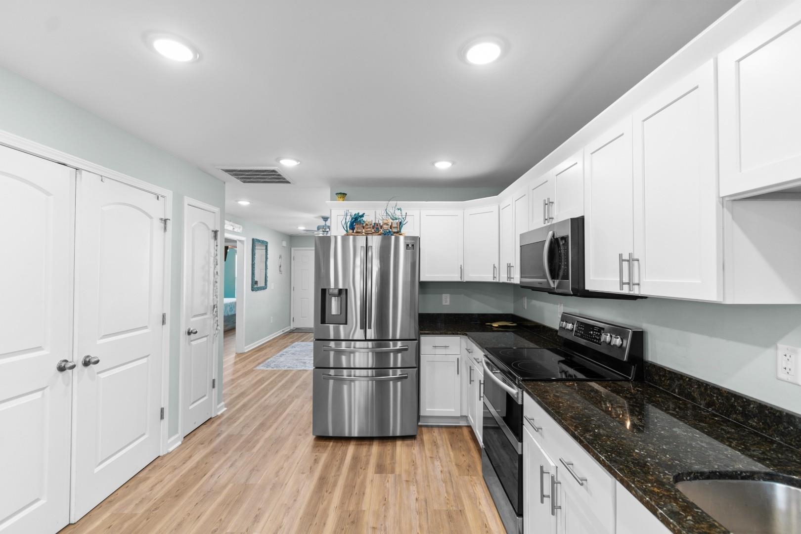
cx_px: 400
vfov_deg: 77.3
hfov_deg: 100.4
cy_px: 267
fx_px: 334
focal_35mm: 15
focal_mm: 10
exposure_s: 1/2
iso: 100
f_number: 4.5
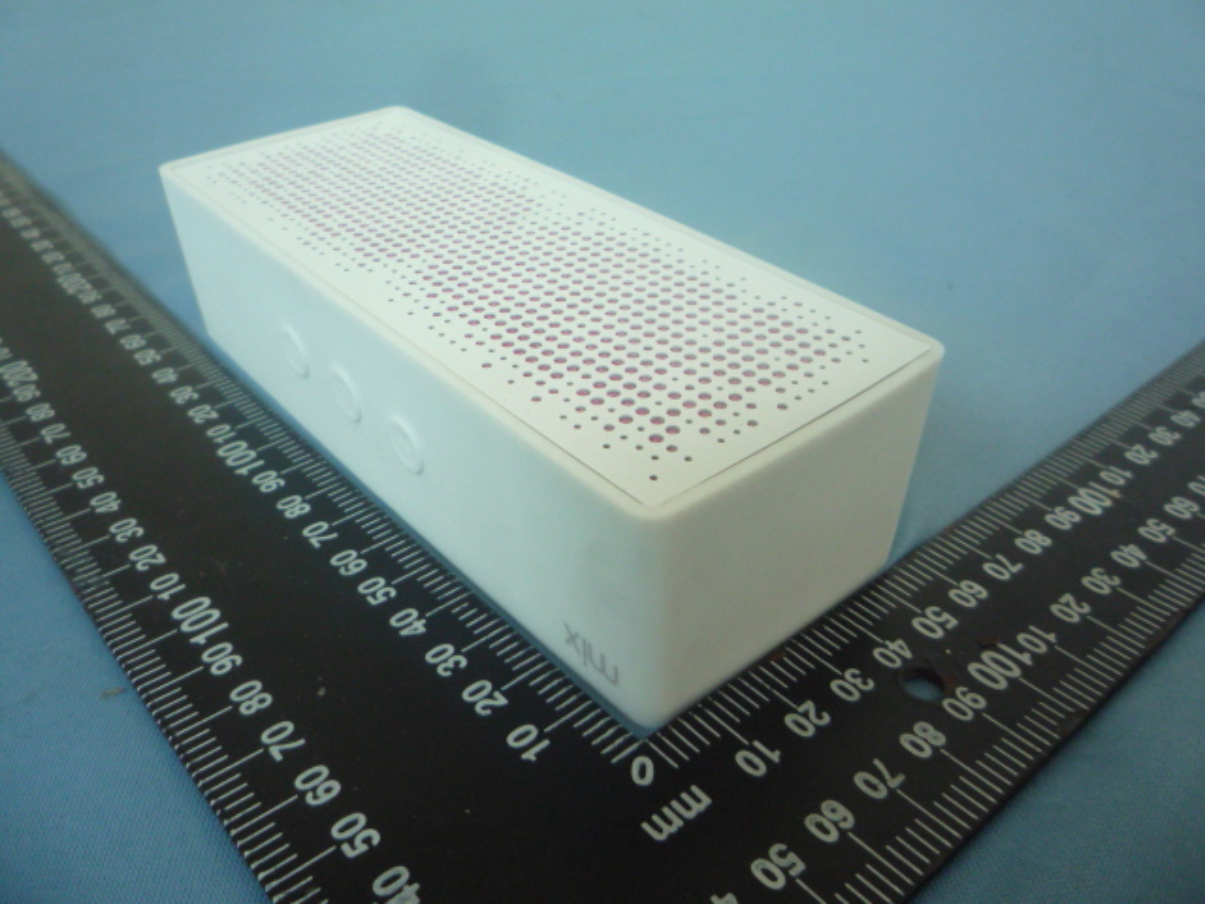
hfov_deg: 60.0
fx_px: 1044
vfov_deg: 46.8
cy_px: 452
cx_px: 602
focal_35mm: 30
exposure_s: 1/30
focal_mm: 5.2
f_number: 3.3
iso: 320
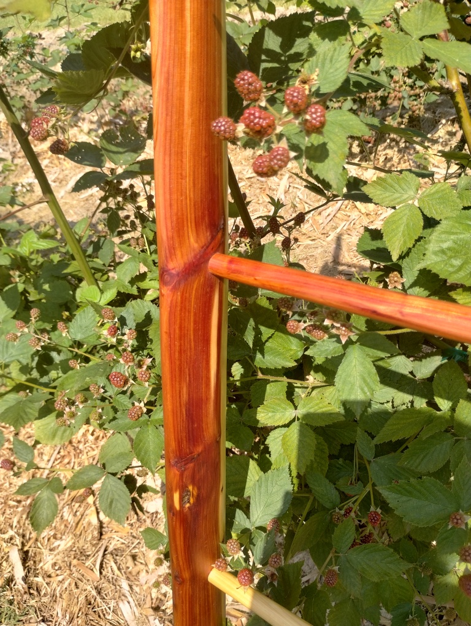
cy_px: 313
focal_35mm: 28
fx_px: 507
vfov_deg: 63.4
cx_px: 236
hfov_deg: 49.9
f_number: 1.8
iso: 100
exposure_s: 1/339
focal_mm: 4.27
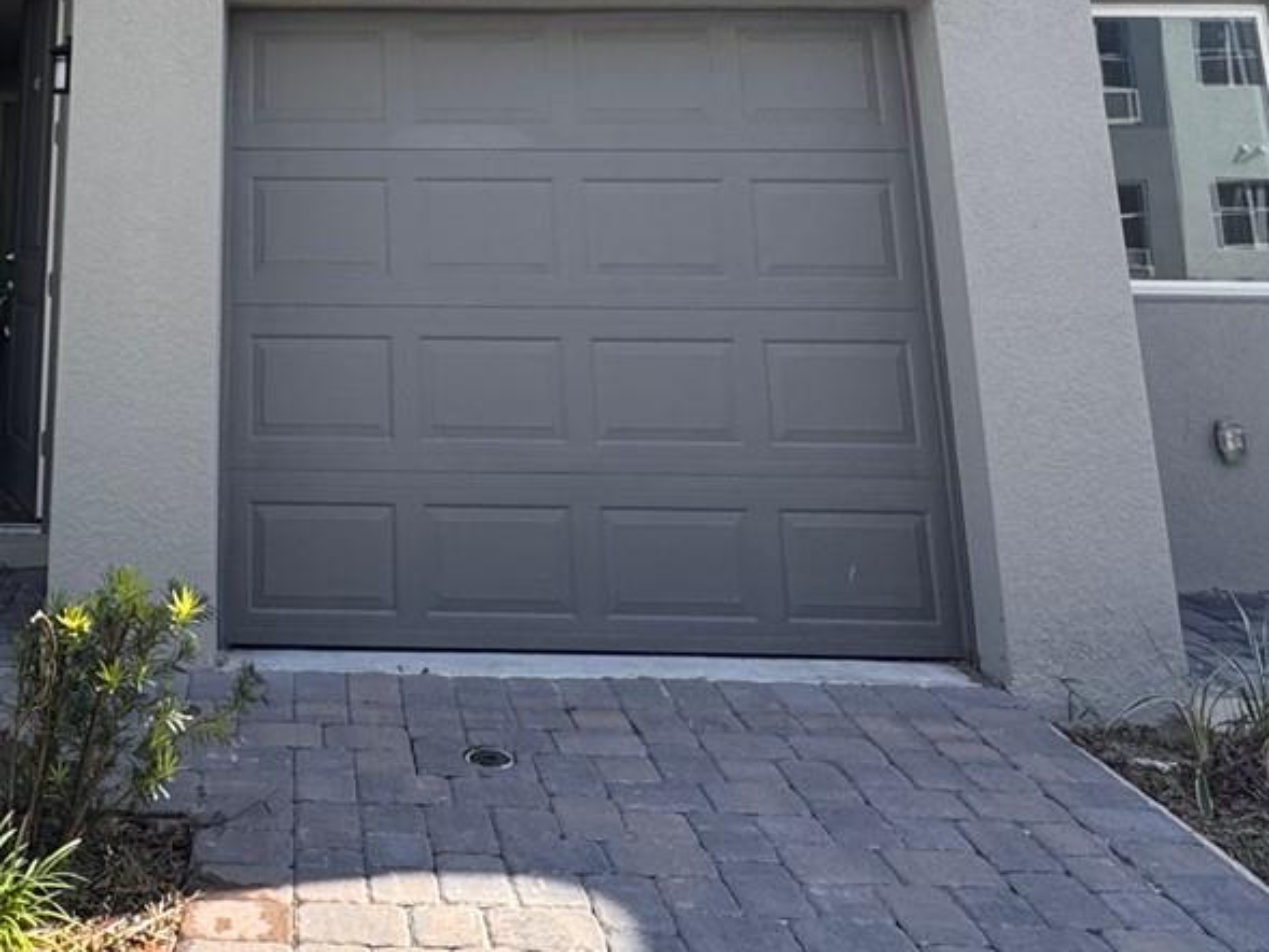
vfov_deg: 32.5
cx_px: 241
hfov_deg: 46.2
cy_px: -134
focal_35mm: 38
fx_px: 1393
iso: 40
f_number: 2.2
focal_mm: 2.22
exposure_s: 1/565
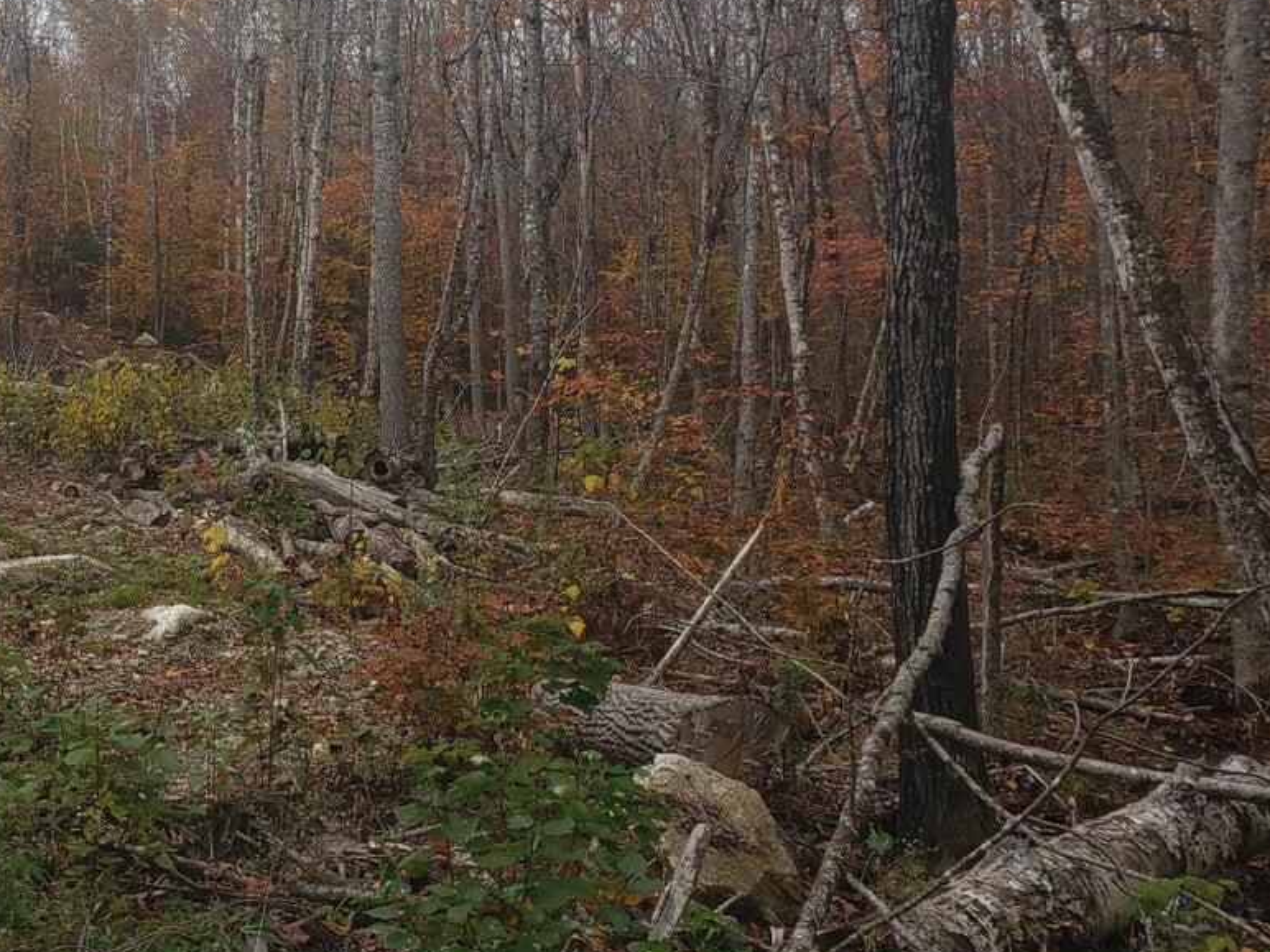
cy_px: 291
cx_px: 155
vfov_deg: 31.2
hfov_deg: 38.7
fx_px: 1688
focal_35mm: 46
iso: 50
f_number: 2.4
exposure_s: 1/714
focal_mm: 4.3
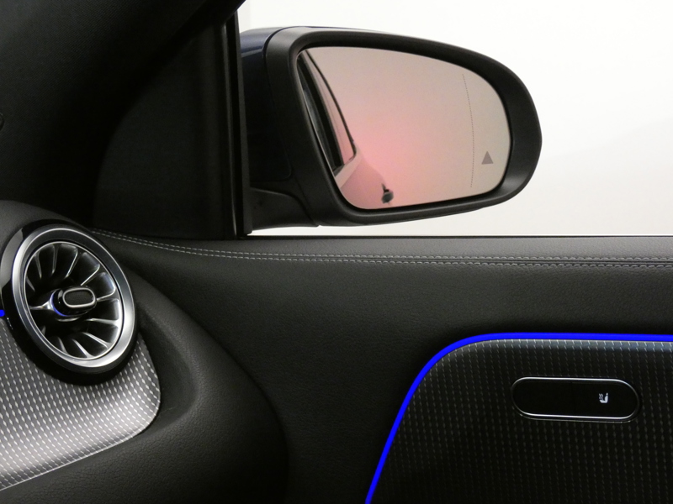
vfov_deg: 22.3
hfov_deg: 29.4
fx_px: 1283
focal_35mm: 66
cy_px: 252
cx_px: 336
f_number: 4.2
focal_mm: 11.9
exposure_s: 1/30
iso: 1600
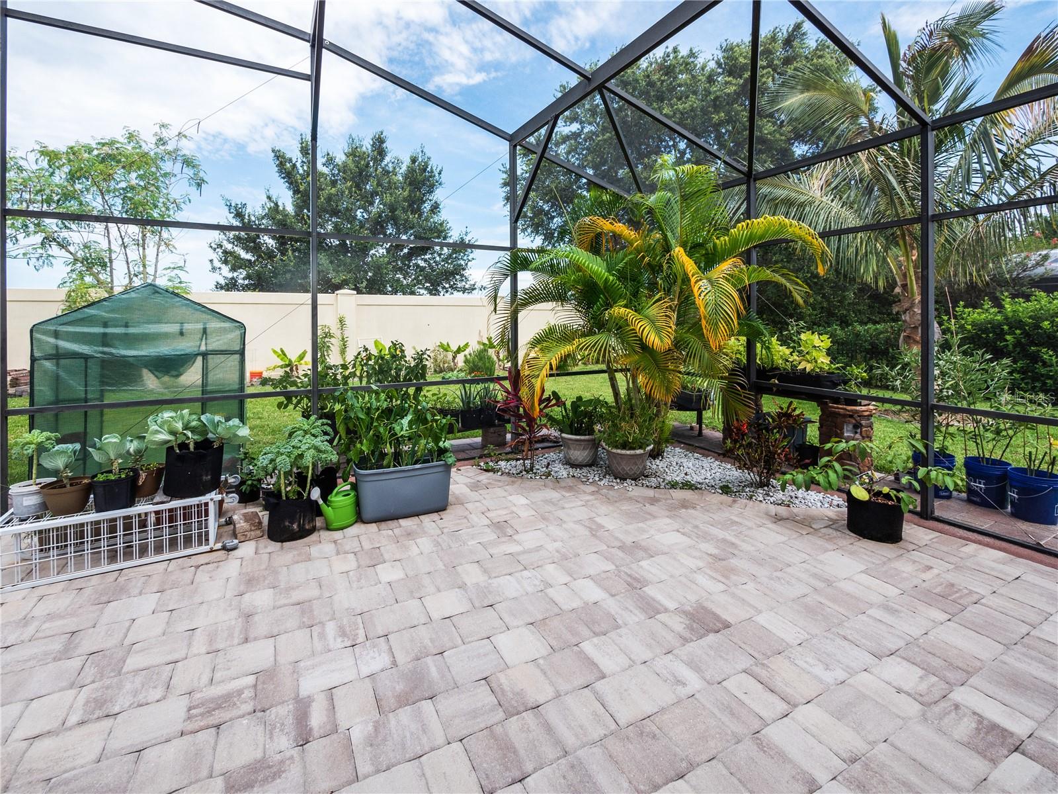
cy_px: 397
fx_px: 428
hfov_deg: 102.1
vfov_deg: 85.7
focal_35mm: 14
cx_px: 529
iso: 200
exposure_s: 1/250
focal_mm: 7
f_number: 6.3
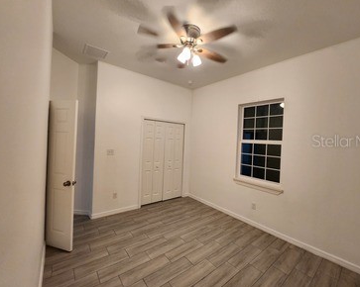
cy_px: 141
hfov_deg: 100.7
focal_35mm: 14
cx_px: 188
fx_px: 149
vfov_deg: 87.9
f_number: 2.2
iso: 200
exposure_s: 1/60
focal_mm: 1.7
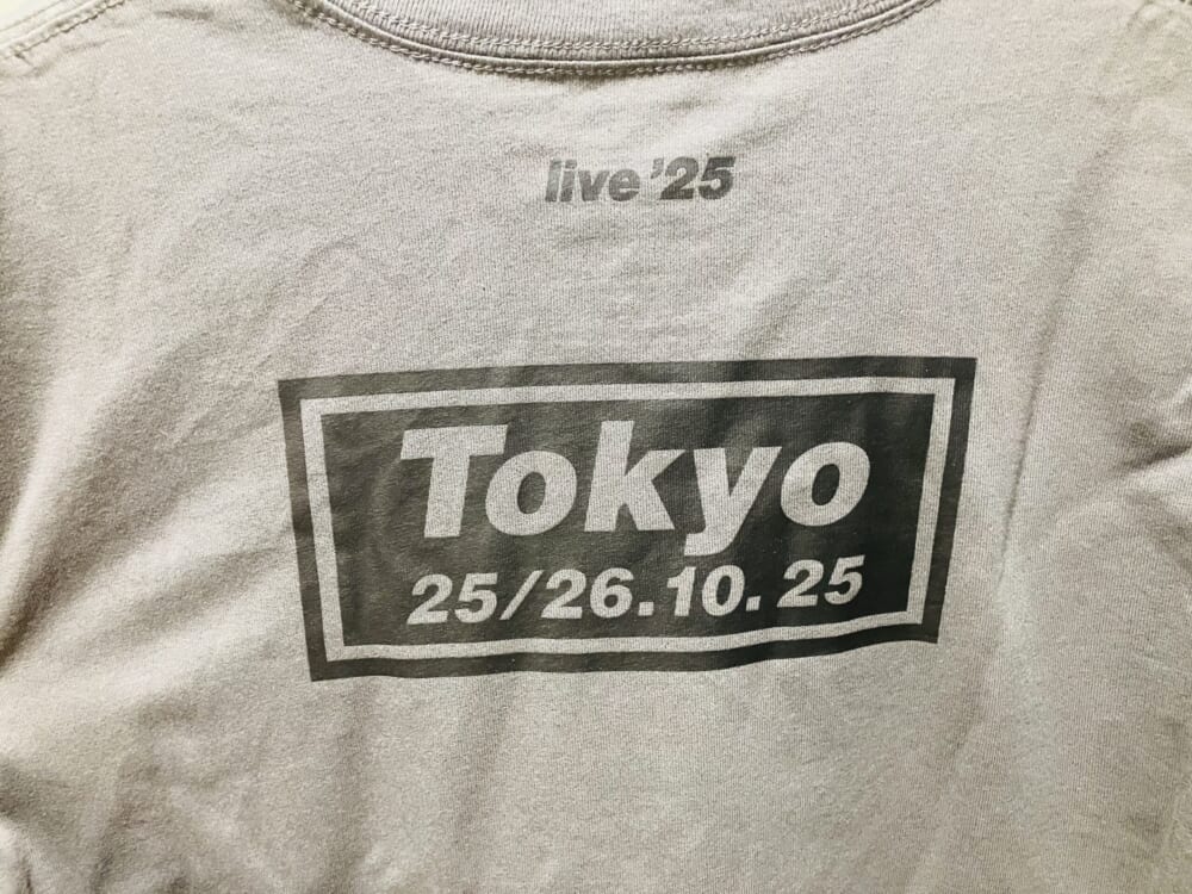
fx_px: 964
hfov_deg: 63.4
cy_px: 447
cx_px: 596
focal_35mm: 28
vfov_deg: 49.7
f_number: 1.8
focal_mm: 3.99
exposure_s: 1/33
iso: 320
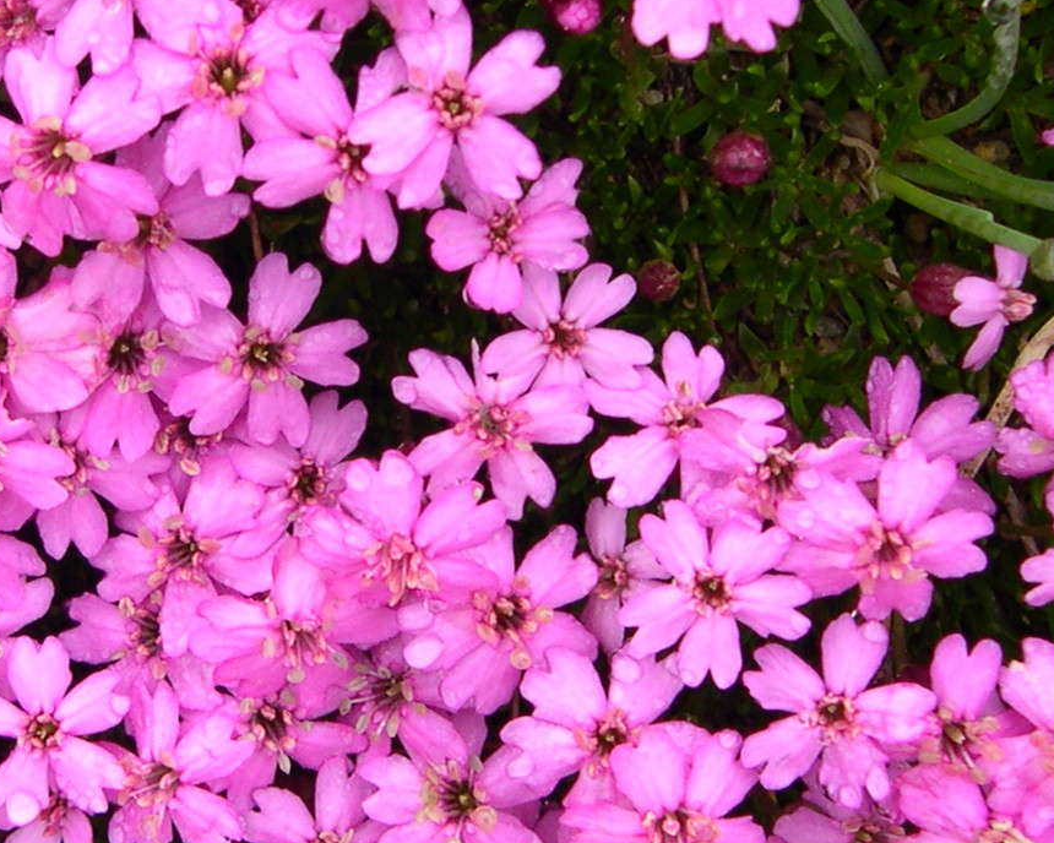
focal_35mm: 98
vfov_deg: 15.7
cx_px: 142
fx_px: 3057
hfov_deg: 19.3
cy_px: 447
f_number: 2.8
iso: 100
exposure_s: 1/170
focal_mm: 8
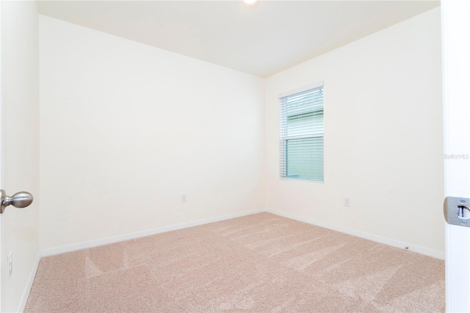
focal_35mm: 17
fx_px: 222
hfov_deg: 93.3
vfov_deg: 70.4
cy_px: 156
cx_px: 235
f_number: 22
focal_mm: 17
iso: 800
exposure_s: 1/25
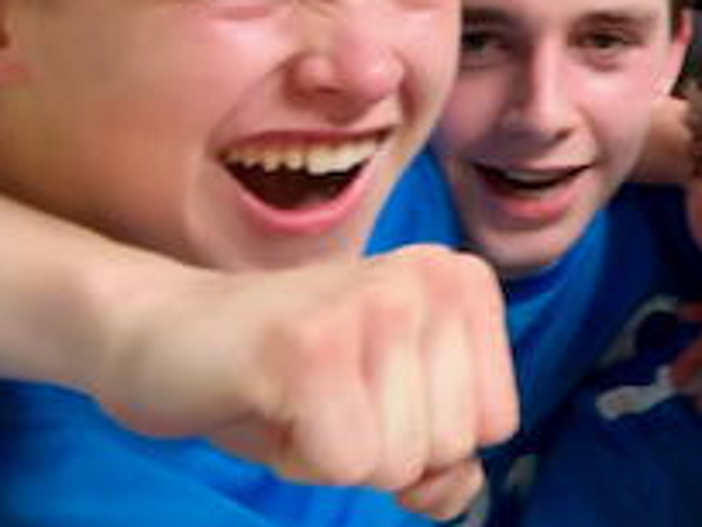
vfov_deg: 18.6
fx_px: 1460
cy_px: -203
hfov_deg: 22.5
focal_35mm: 72
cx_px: 1036
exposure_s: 1/33
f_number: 1.9
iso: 320
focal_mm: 2.69
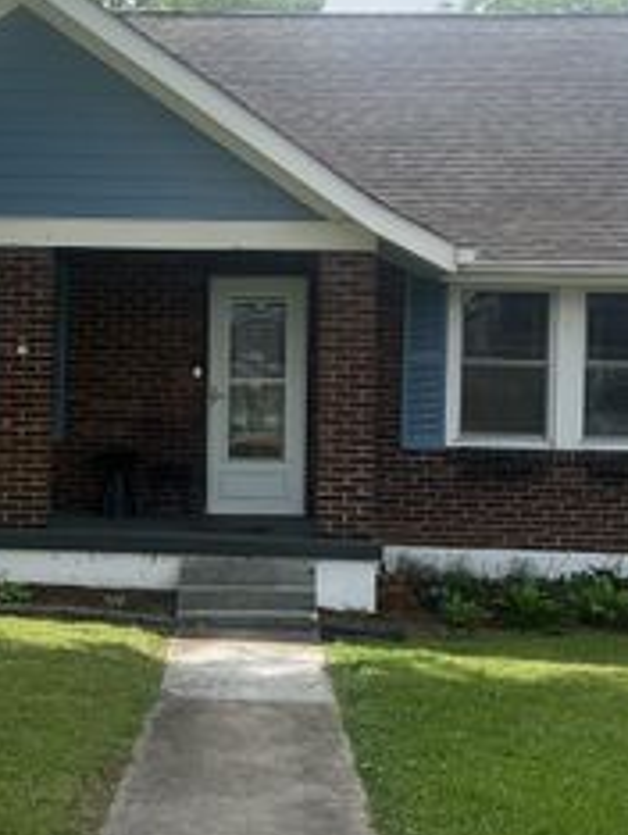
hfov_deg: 19.8
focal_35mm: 74
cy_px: 369
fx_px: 1787
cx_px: 139
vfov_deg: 26.3
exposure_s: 1/1597
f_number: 1.5
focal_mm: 5.7
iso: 50
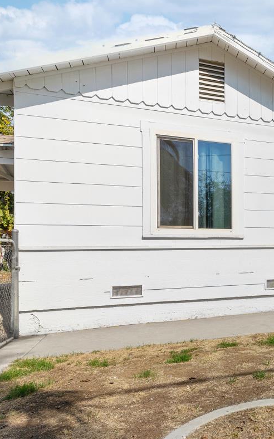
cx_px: 358
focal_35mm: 33
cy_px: 246
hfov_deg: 30.2
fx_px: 395
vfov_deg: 58.0
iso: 400
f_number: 5.6
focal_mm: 17
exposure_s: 1/4000
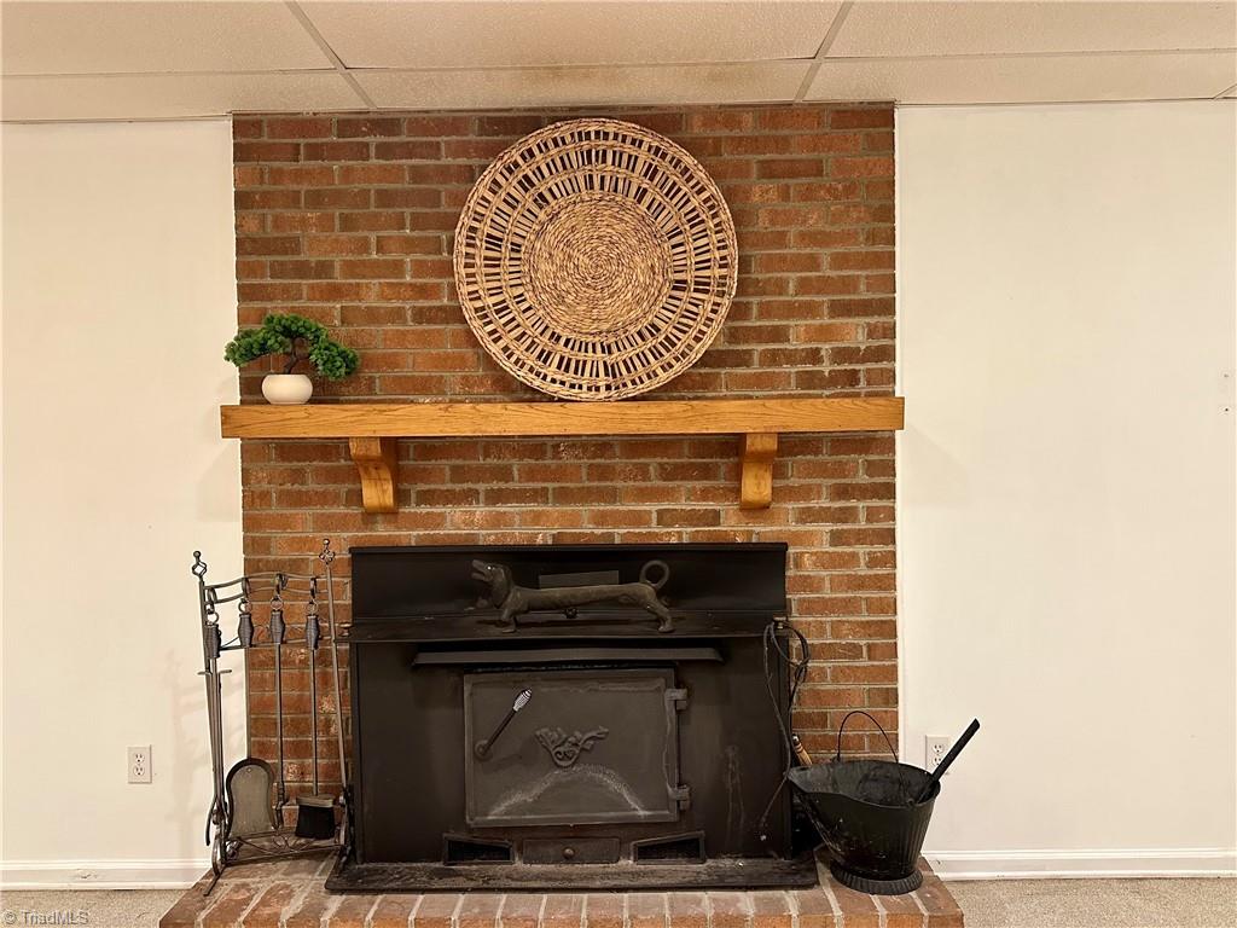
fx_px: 858
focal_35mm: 24
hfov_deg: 71.6
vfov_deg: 56.8
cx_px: 618
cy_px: 464
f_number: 1.78
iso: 400
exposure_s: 1/60
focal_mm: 6.86
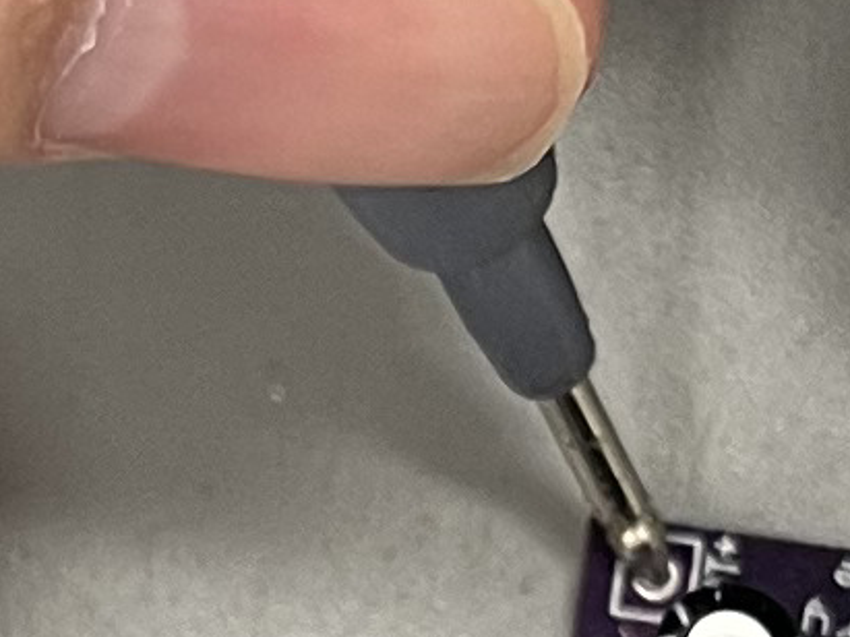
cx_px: 145
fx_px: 6260
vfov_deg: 5.8
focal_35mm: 255
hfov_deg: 7.8
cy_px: 999
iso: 80
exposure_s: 1/60
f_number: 1.5
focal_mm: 5.7
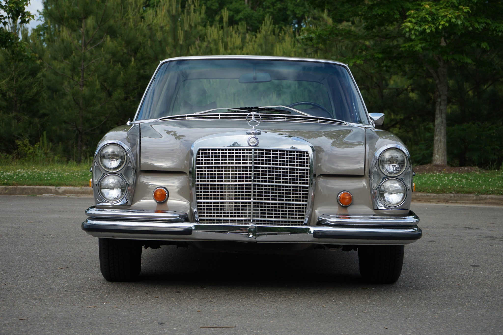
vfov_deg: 19.5
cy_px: 168
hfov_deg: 28.8
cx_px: 252
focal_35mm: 70
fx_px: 978
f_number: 7.1
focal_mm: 70
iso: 100
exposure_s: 1/250
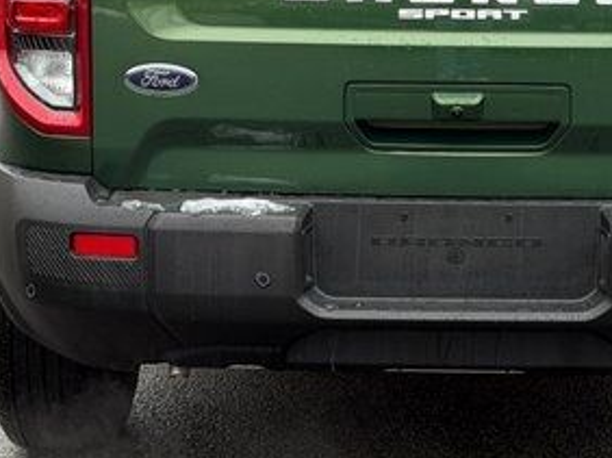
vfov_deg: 13.4
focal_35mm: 109
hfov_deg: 17.9
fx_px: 1925
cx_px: 477
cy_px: 11
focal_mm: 6.76
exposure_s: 1/148
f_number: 1.78
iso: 64
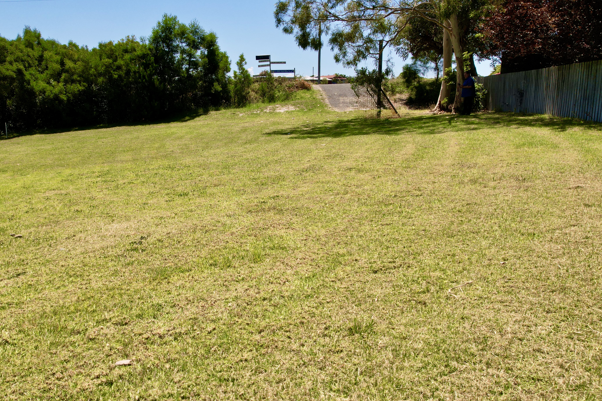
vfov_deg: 45.0
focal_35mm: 29
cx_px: 246
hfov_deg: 63.2
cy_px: 200
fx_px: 485
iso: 110
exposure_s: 1/640
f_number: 2.8
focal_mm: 8.38
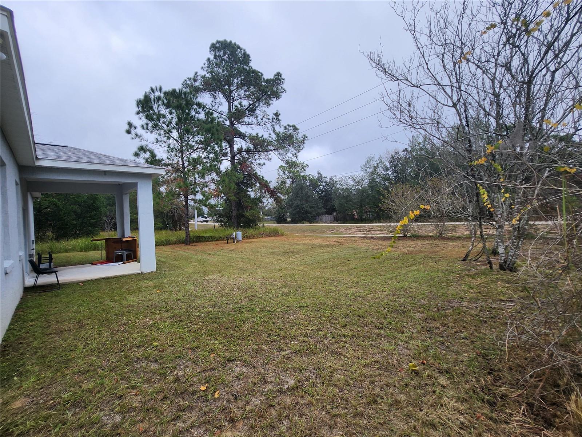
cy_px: 218
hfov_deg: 106.2
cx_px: 291
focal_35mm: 13
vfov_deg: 89.9
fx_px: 219
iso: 32
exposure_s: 1/673
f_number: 2.2
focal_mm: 1.7
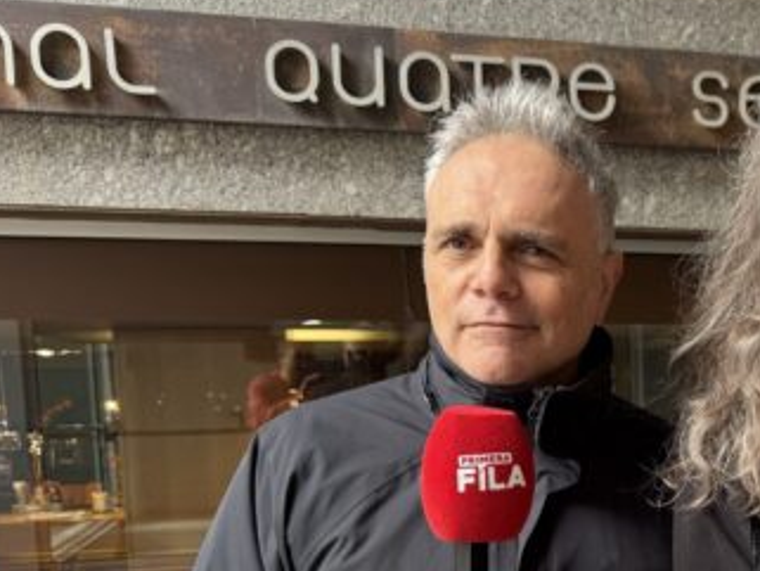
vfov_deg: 27.1
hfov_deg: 34.2
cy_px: 507
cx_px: 720
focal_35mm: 52
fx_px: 1142
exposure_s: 1/121
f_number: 1.78
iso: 64
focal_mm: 6.76
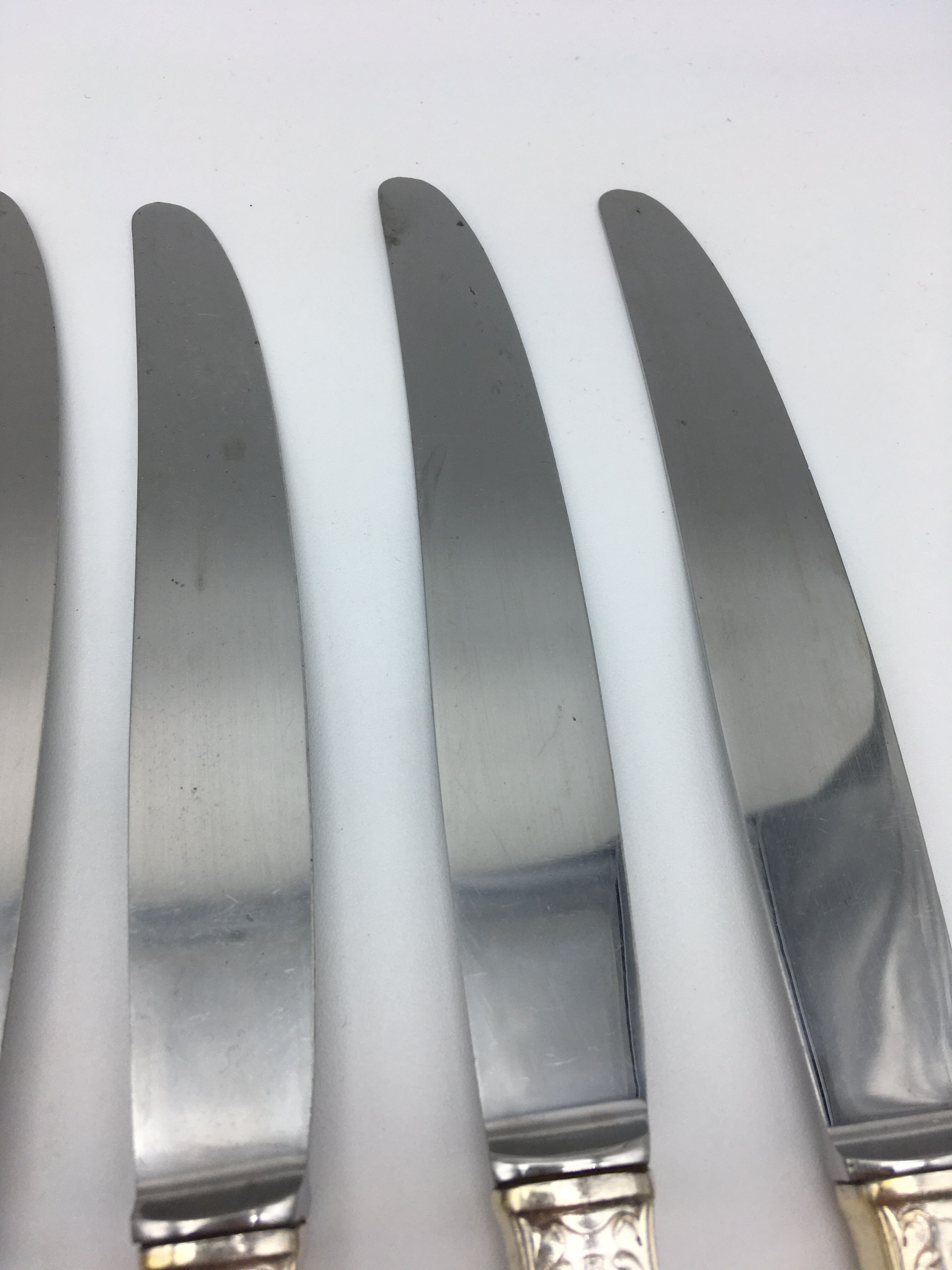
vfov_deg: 61.7
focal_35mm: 29
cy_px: 635
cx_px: 476
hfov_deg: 48.2
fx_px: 1063
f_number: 2.2
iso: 25
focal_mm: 4.15
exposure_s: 1/262
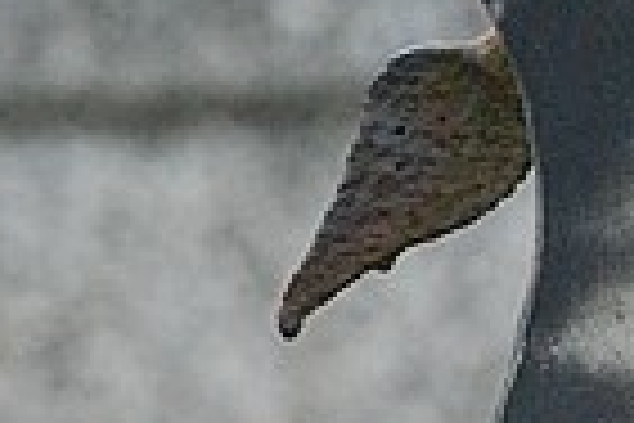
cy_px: 76
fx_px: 12613
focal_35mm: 716
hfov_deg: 2.9
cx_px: 1025
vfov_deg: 1.9
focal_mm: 105
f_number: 7.1
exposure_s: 1/800
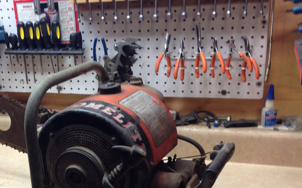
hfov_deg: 36.9
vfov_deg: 23.7
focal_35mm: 54
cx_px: 86
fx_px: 444
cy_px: 139
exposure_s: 1/20
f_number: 2.4
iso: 50
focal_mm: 4.13
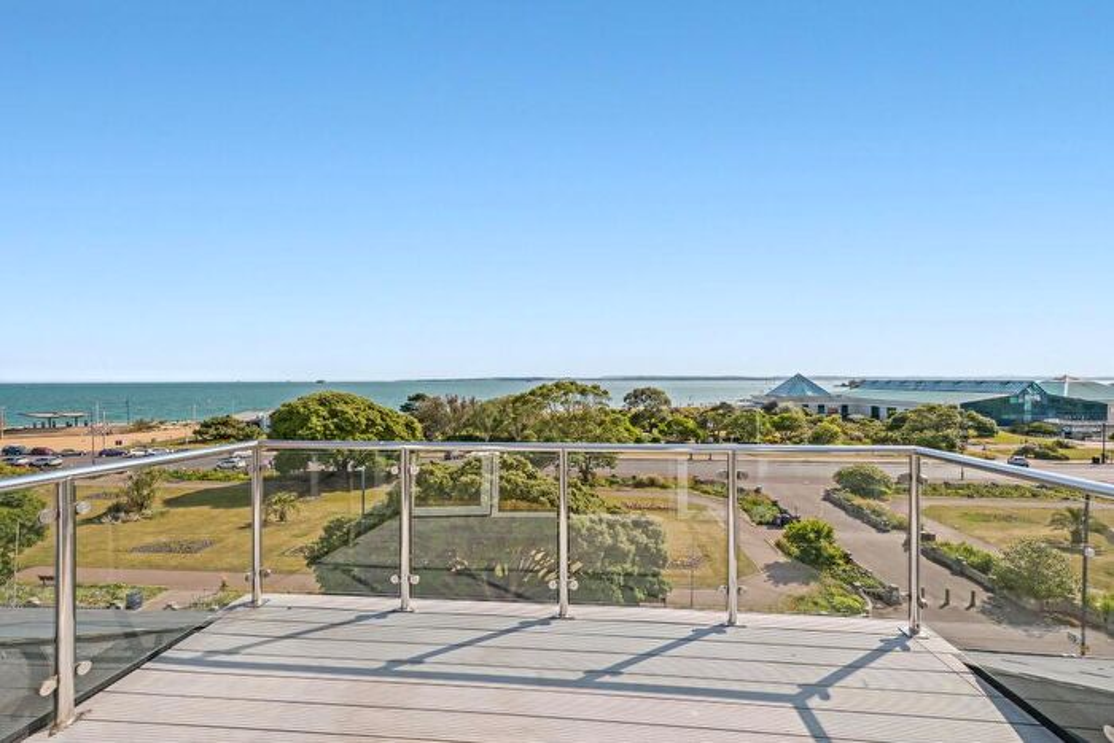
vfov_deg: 81.2
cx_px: 557
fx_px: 433
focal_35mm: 14
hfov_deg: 104.2
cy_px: 372
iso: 400
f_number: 16
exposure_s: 1/500
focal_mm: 14
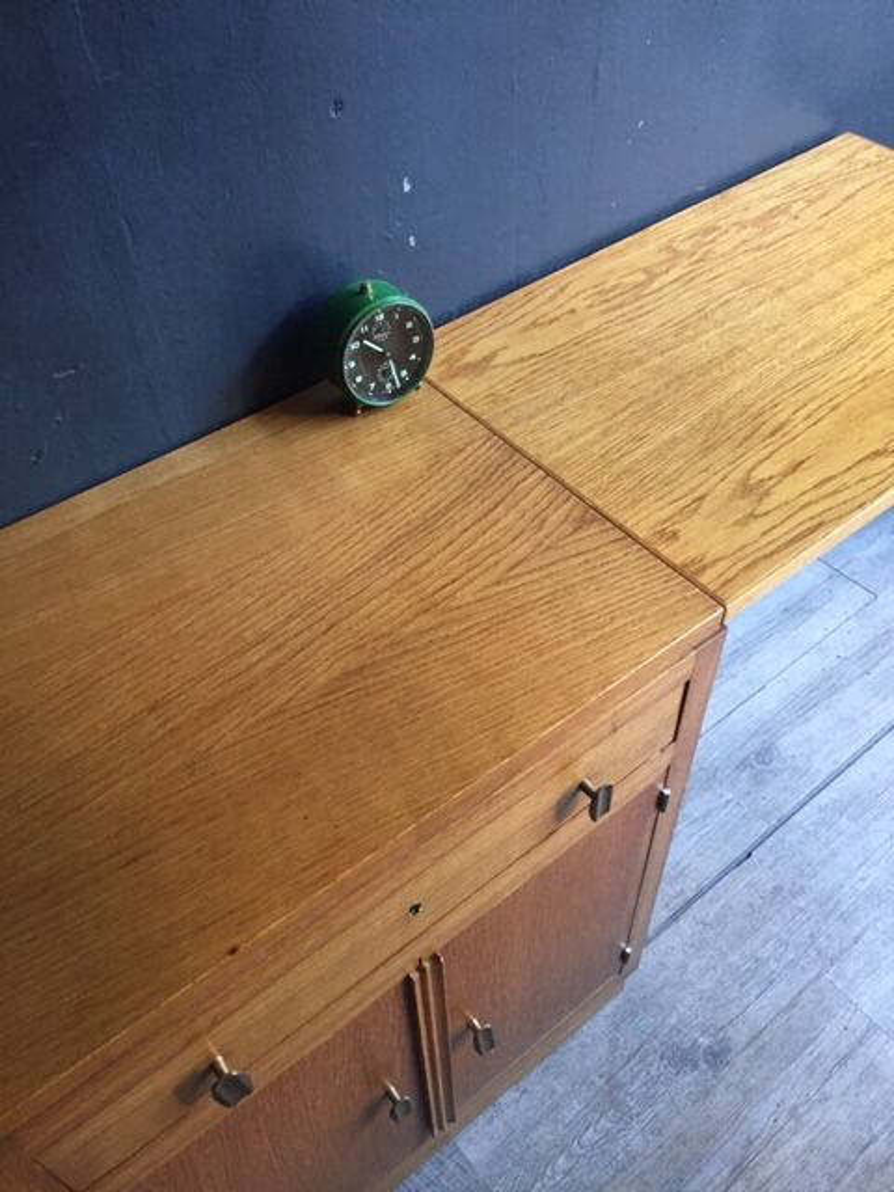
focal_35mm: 29
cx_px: 447
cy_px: 596
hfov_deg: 48.2
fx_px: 999
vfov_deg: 61.7
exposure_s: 1/33
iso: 250
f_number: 2.2
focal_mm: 4.15
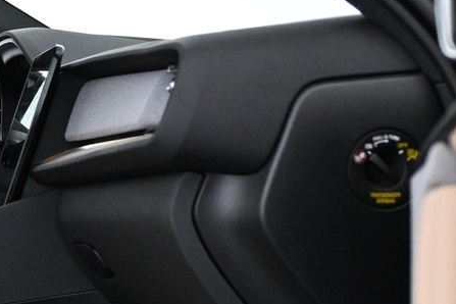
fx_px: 1341
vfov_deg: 12.9
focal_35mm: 106
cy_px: 217
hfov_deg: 17.8
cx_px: -164
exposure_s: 1/30
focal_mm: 19.5
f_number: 3.8
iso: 1600
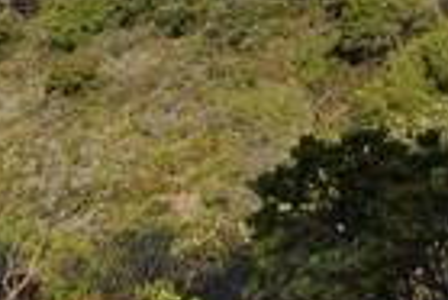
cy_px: -29
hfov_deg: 13.6
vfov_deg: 9.0
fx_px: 1881
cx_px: 214
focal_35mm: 151
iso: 320
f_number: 9
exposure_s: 1/800
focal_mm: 50
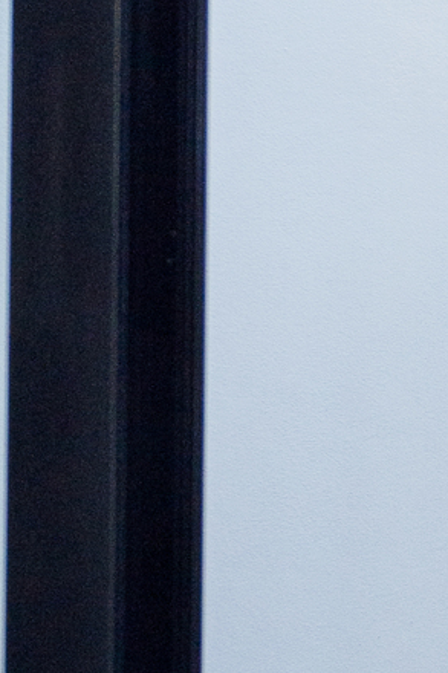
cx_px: 1518
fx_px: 2167
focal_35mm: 116
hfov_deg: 8.7
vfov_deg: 17.6
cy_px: 397
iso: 320
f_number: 7.1
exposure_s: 1/40
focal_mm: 17
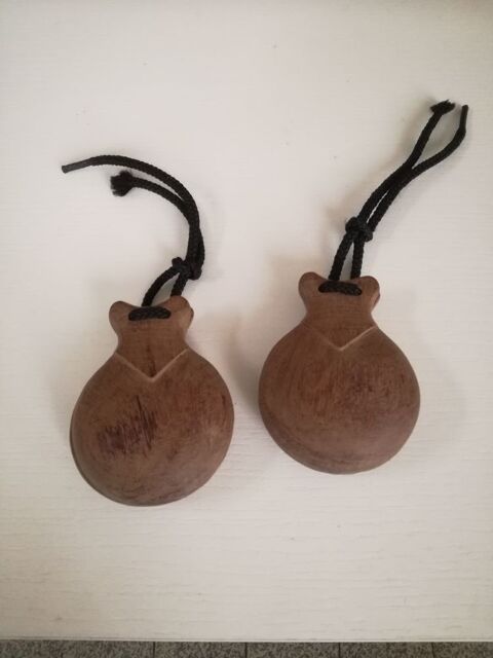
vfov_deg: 65.3
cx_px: 246
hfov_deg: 51.4
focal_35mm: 27
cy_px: 329
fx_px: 513
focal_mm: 3.79
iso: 500
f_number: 2
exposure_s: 1/25
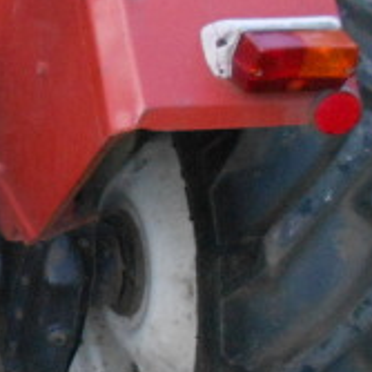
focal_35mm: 88
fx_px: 1070
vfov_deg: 19.7
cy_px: 134
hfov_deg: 16.8
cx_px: -270
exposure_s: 1/160
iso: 400
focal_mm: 4.6
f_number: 3.2
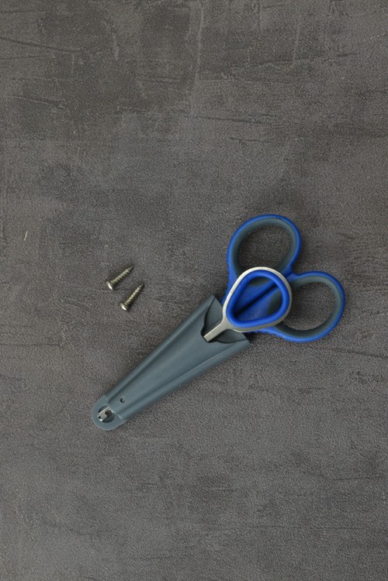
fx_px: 921
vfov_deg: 35.1
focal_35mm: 57
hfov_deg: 23.8
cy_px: 290
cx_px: 194
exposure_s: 1/20
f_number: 14
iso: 800
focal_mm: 38
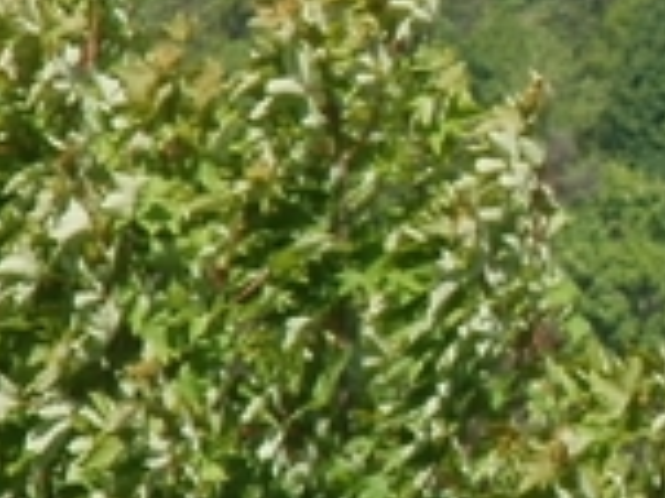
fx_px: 13706
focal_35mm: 714
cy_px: 79
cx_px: 1141
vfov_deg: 2.1
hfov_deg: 2.8
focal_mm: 31.5
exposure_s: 1/400
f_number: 5.6
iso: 100
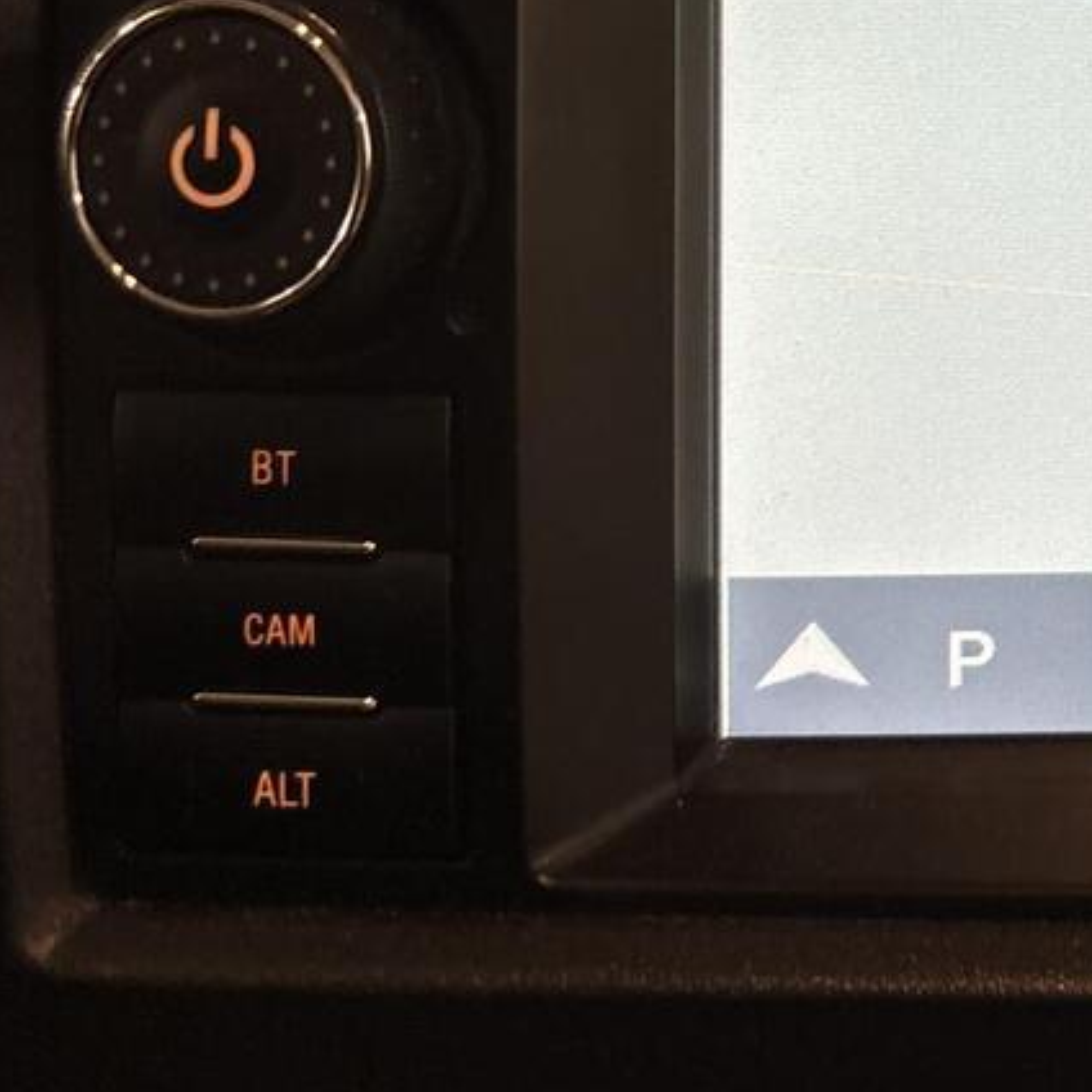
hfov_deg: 19.8
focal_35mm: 78
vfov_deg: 21.2
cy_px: -67
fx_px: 2784
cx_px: 1538
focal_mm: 5.96
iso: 64
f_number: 1.6
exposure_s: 1/100
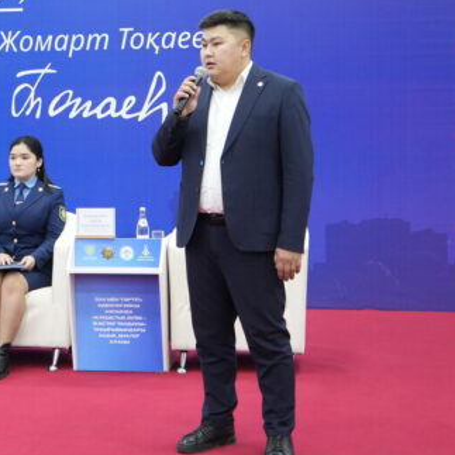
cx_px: 96
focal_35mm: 83
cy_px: 144
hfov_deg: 20.7
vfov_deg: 20.8
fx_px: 1234
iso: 2500
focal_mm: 42
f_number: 4
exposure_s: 1/100
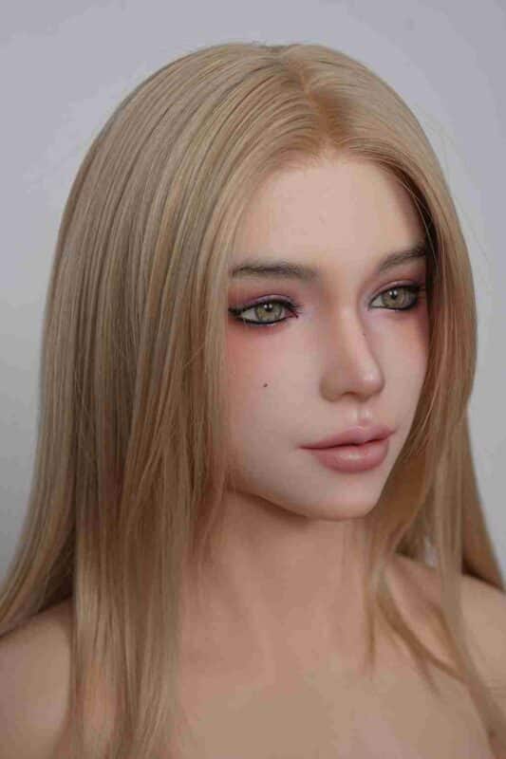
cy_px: 380
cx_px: 253
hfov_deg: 19.4
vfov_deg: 28.8
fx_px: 1476
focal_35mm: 70
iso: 125
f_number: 5.6
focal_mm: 70
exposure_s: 1/100
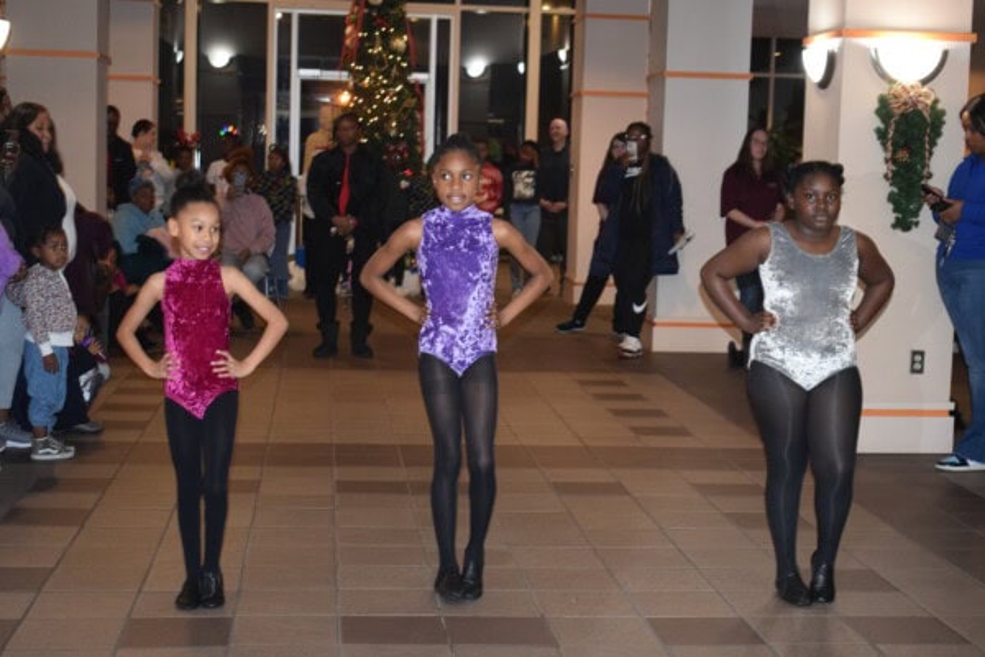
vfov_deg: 22.6
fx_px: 1642
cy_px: 328
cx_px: 492
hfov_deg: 33.4
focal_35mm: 60
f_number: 4.8
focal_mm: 40
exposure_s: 1/60
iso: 2200
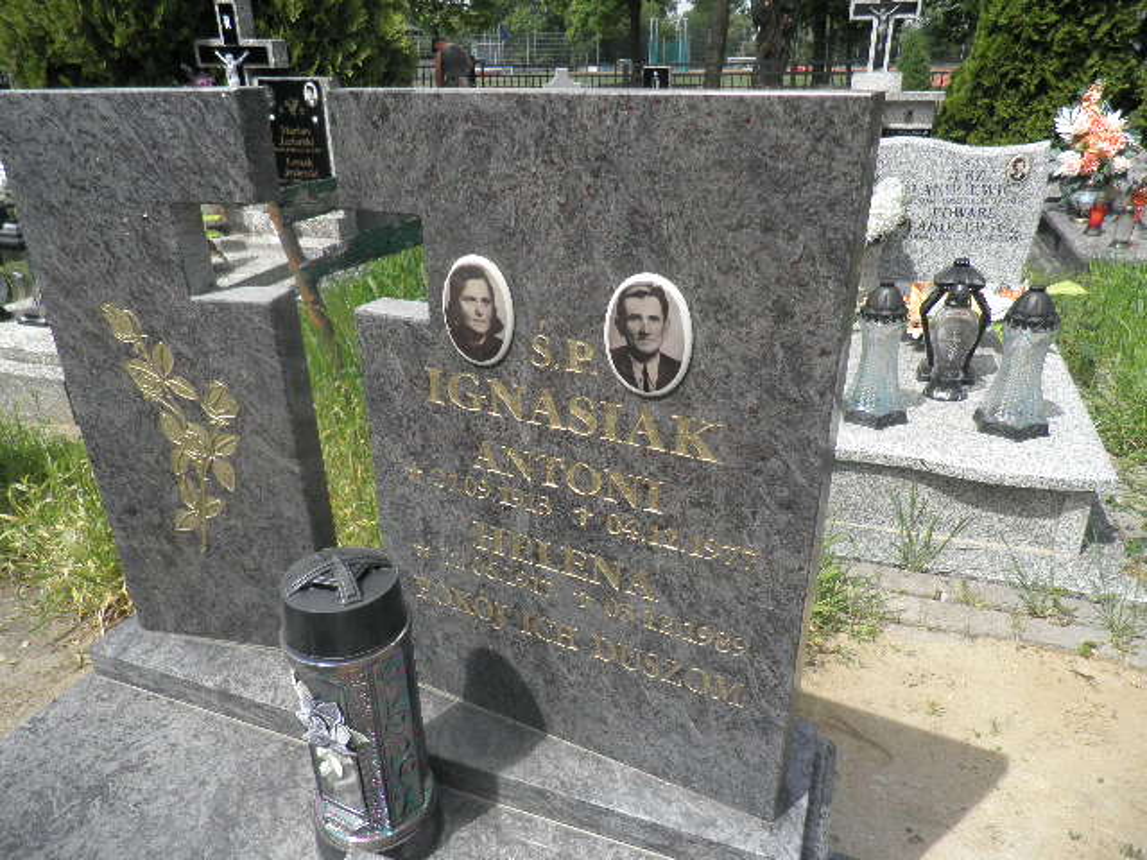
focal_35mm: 24
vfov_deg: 56.8
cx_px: 574
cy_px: 430
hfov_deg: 71.6
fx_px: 795
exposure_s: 1/100
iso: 64
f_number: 8.3
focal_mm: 4.3
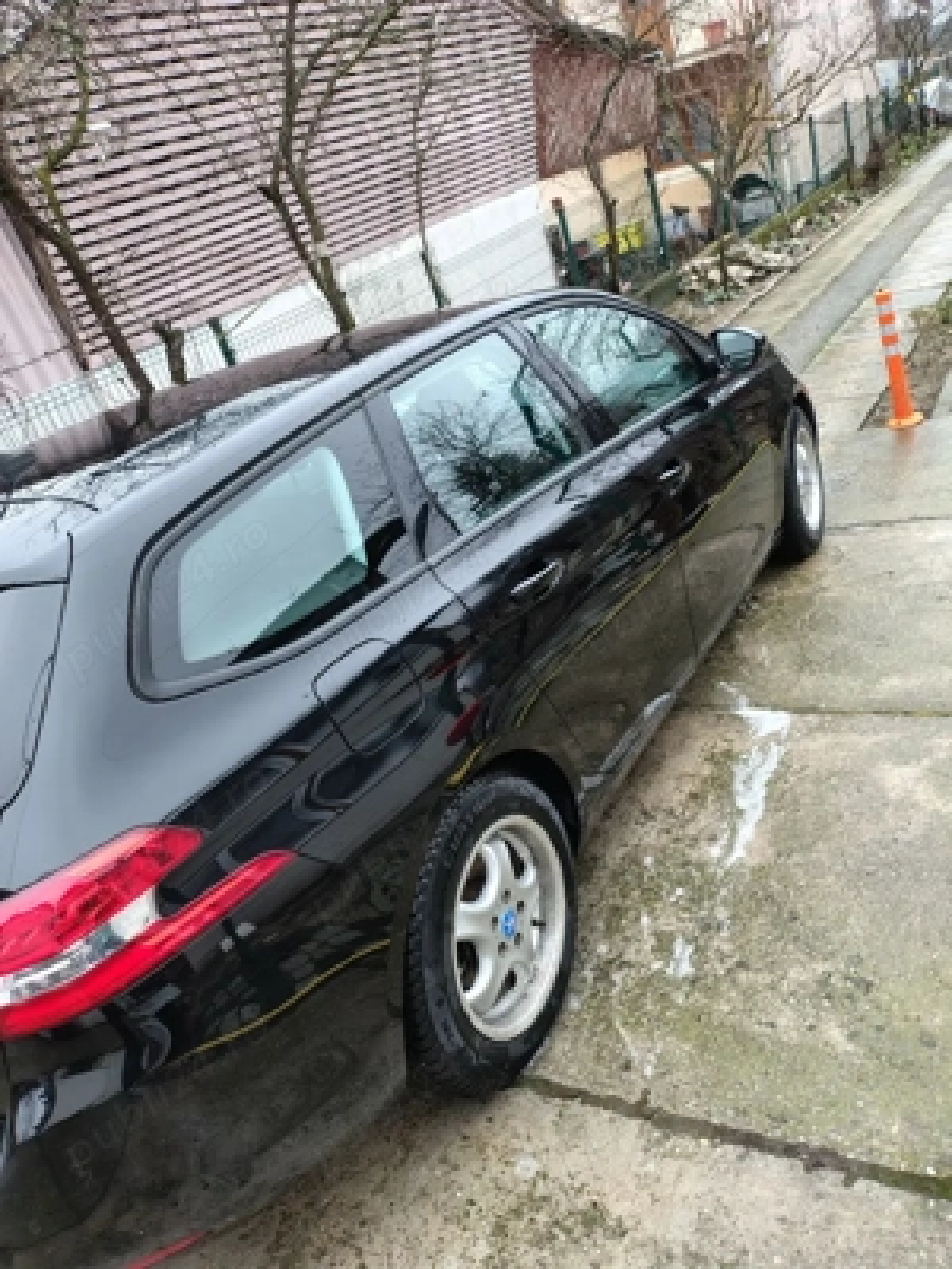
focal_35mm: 25
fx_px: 917
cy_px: 634
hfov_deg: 54.9
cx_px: 476
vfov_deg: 69.4
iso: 193
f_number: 1.7
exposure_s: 1/50.3
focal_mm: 4.71
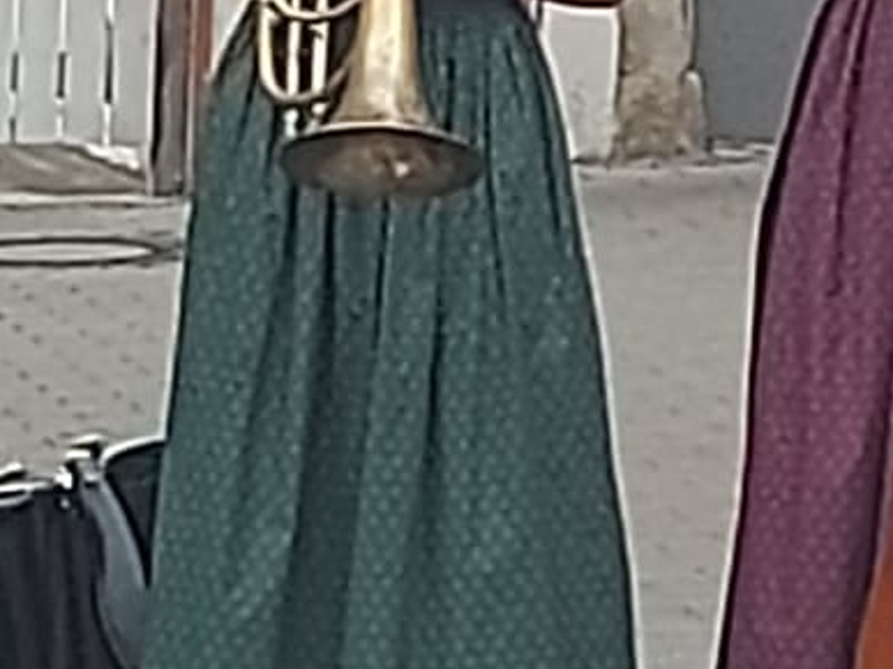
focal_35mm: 124
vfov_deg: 11.9
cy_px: 228
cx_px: -335
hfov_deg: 15.0
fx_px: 3198
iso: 32
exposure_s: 1/182
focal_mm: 5.23
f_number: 1.8
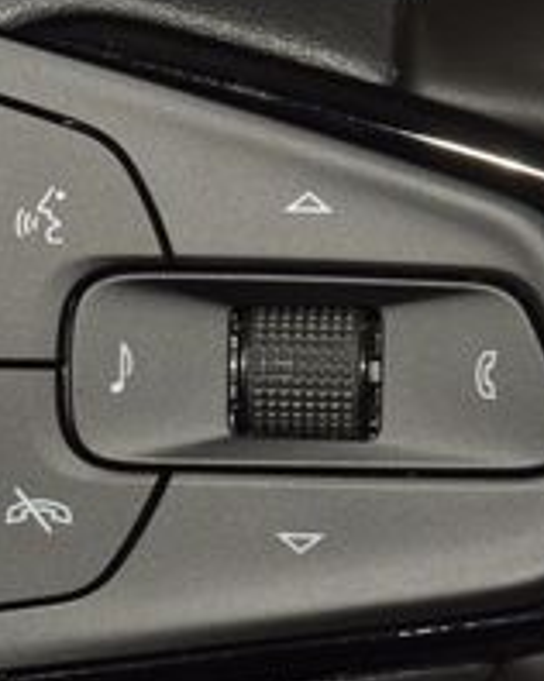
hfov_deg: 4.8
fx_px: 6430
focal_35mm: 319
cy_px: 408
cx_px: 155
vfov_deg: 6.1
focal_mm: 70
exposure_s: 1/125
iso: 100
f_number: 8
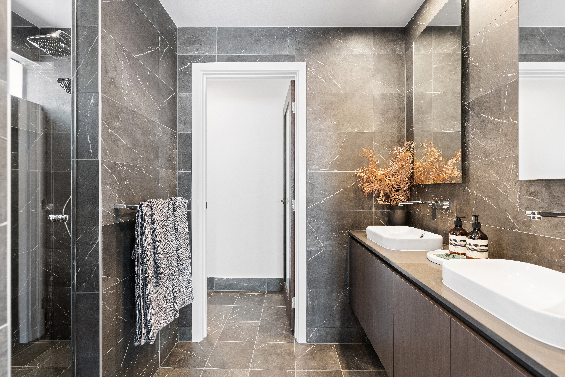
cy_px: 188
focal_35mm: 16
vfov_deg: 73.7
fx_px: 251
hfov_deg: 96.7
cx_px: 282
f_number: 8
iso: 250
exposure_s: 1/1.25
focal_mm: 16
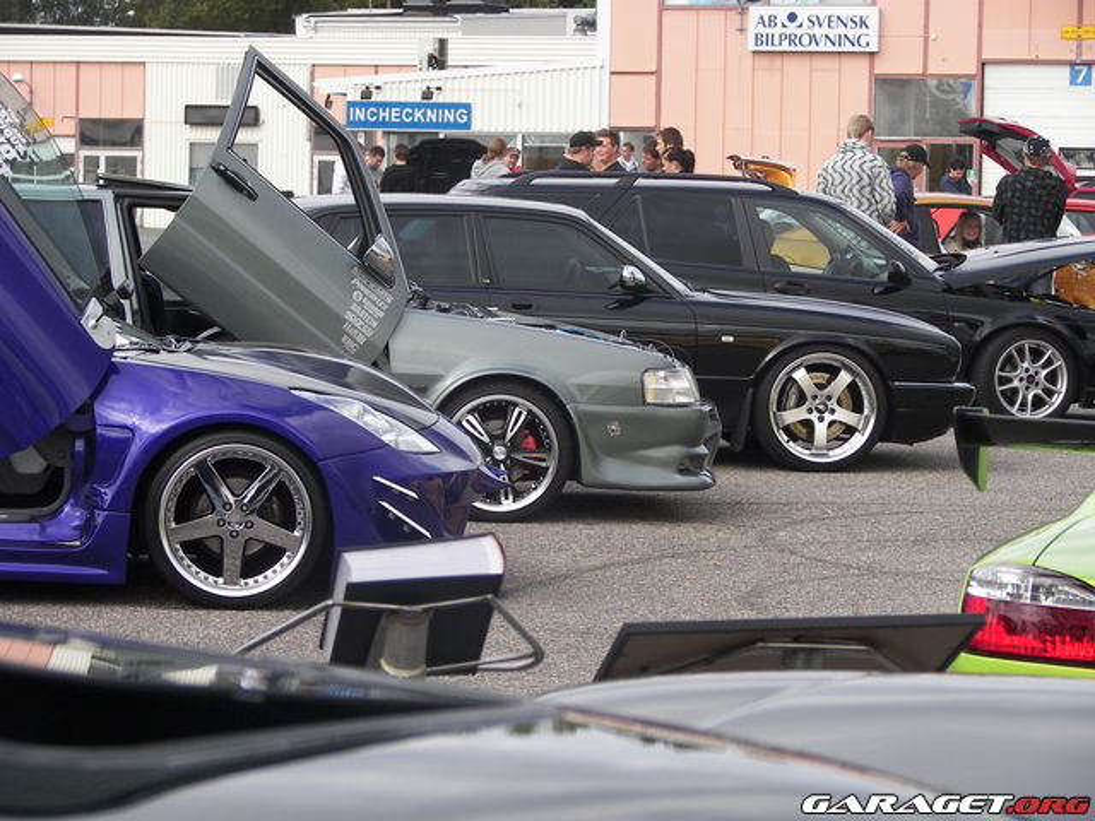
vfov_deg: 11.1
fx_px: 4207
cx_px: 548
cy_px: 410
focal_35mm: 133
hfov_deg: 14.8
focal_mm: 22.1
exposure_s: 1/320
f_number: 3.2
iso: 64
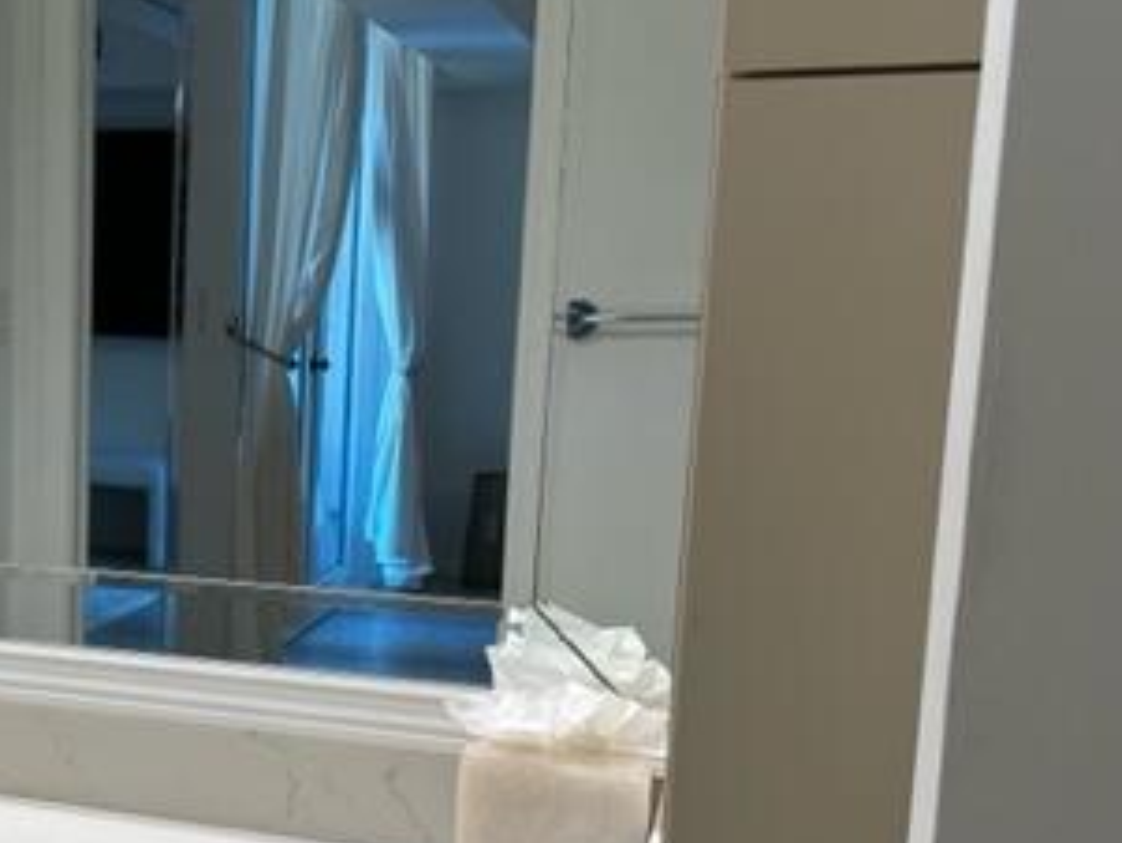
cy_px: 586
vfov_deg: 28.3
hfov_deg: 34.4
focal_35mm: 51
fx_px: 1654
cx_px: 19
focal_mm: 6.86
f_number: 1.78
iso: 80
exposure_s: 1/120
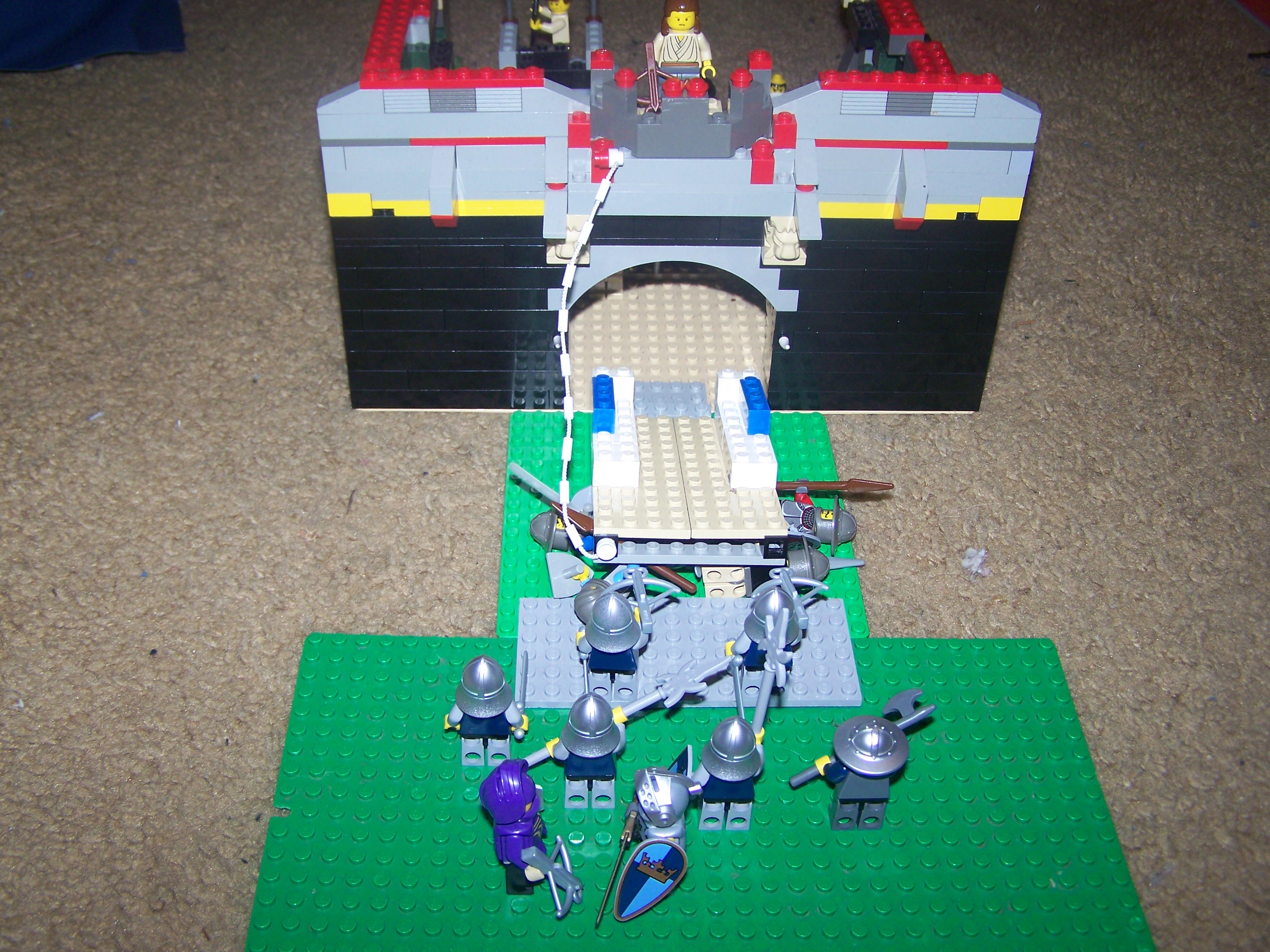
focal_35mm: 39
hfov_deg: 47.9
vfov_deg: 36.8
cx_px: 634
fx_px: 1431
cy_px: 486
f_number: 2.8
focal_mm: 6.3
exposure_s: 1/60
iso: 80
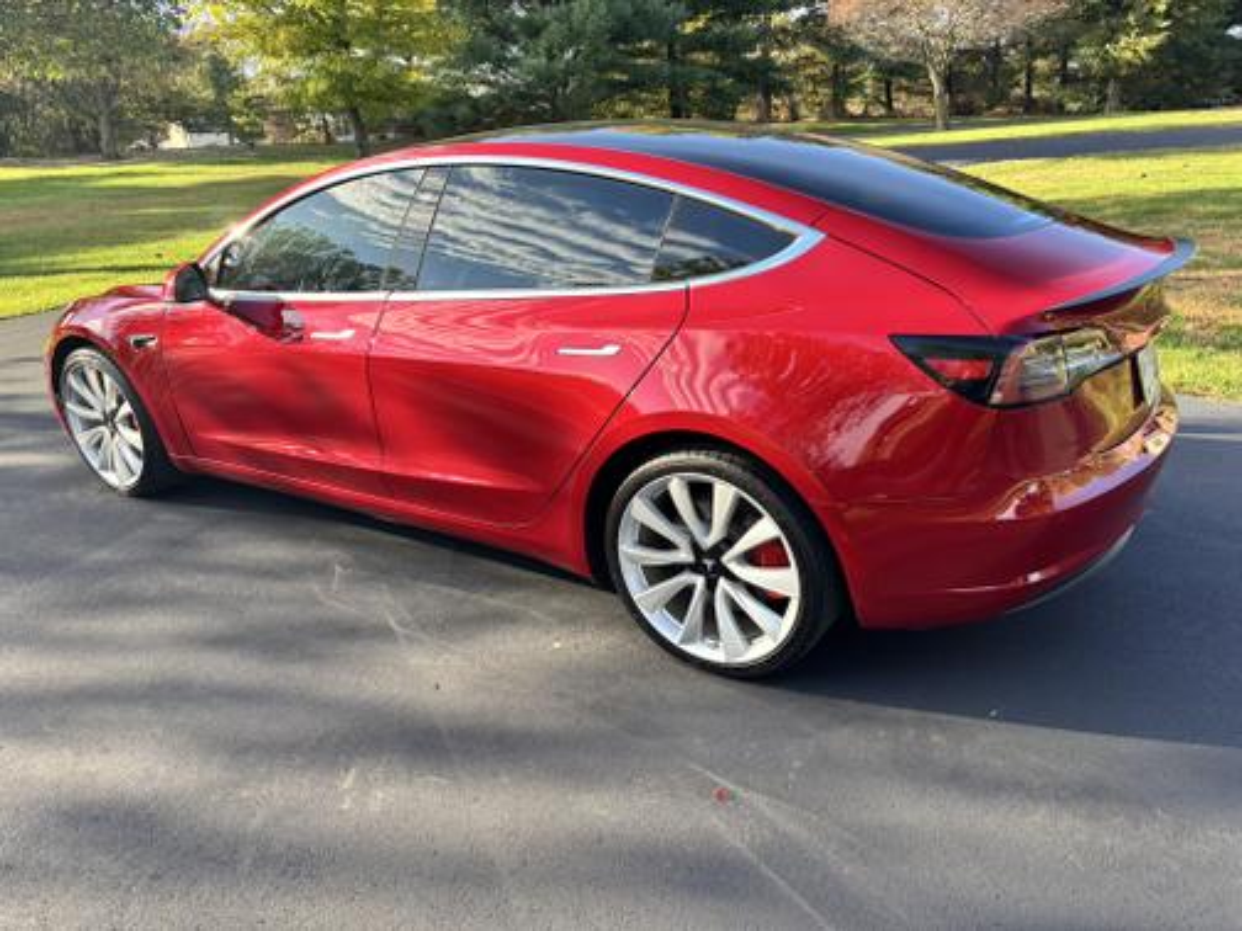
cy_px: 466
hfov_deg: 67.3
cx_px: 621
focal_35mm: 26
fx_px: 933
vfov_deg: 53.1
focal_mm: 5.96
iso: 50
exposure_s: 1/397
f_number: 1.6
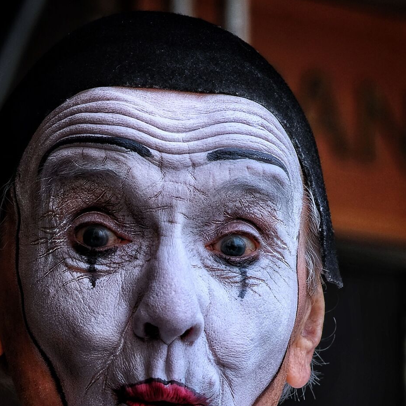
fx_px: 3742
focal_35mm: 282
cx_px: 104
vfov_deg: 6.2
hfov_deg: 6.2
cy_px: 453
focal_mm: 85
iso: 400
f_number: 5
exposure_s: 1/400
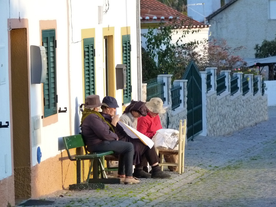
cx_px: 138
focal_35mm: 228
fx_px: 1818
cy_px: 104
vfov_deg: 6.5
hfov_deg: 8.7
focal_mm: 40.5
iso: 500
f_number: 3.7
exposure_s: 1/400
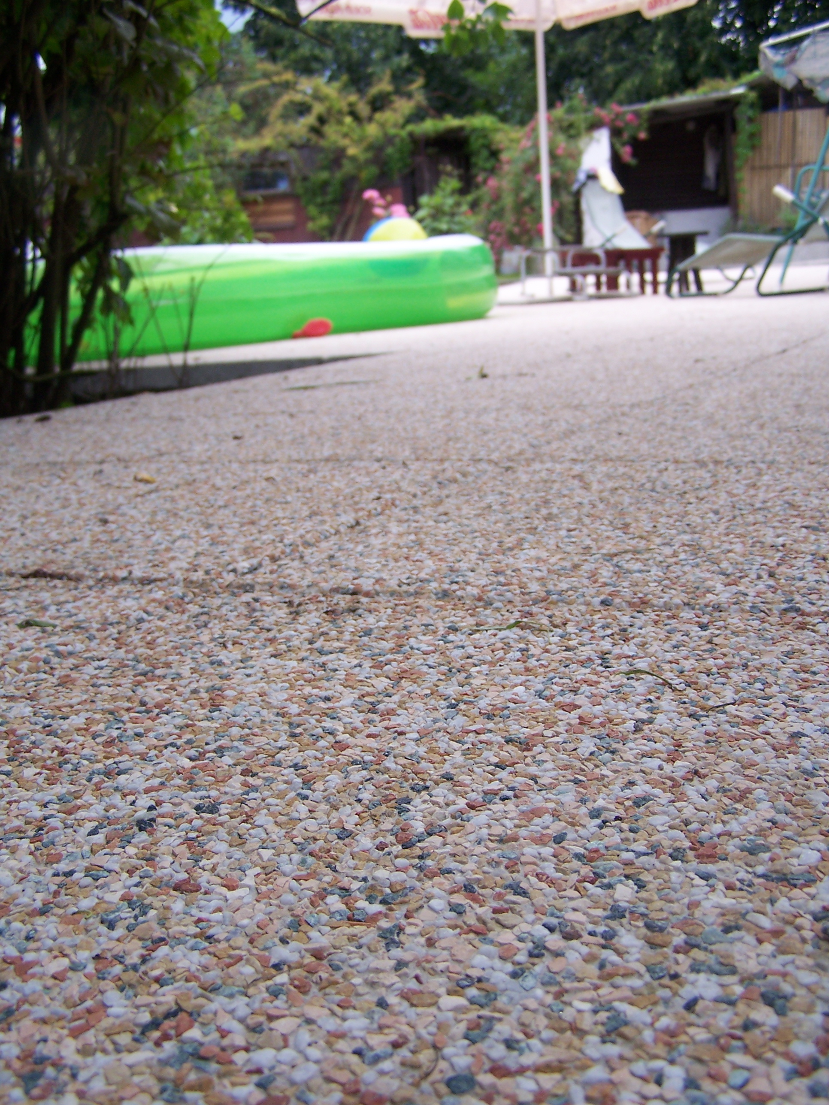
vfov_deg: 49.0
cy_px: 552
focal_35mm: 38
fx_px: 1213
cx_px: 414
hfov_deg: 37.7
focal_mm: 6.3
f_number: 2.8
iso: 80
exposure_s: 1/320
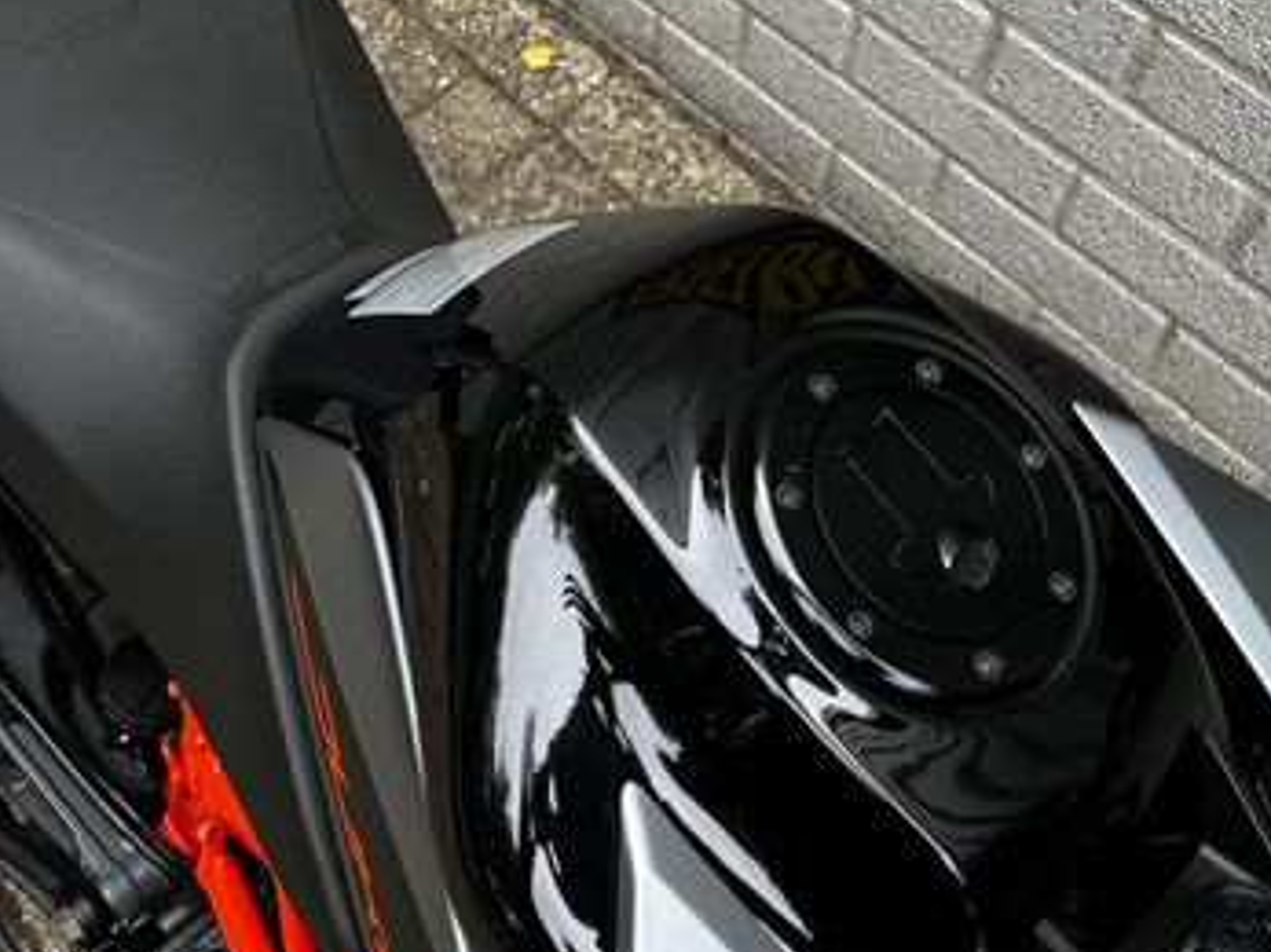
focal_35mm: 48
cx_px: 344
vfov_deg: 29.2
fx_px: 1762
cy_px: 128
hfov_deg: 38.8
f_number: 1.6
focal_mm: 5.1
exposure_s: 1/182
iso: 40
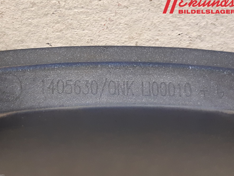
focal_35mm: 27
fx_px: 183
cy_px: 85
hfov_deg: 65.3
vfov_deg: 51.3
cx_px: 114
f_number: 1.7
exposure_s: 1/33
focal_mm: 3.93
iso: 250
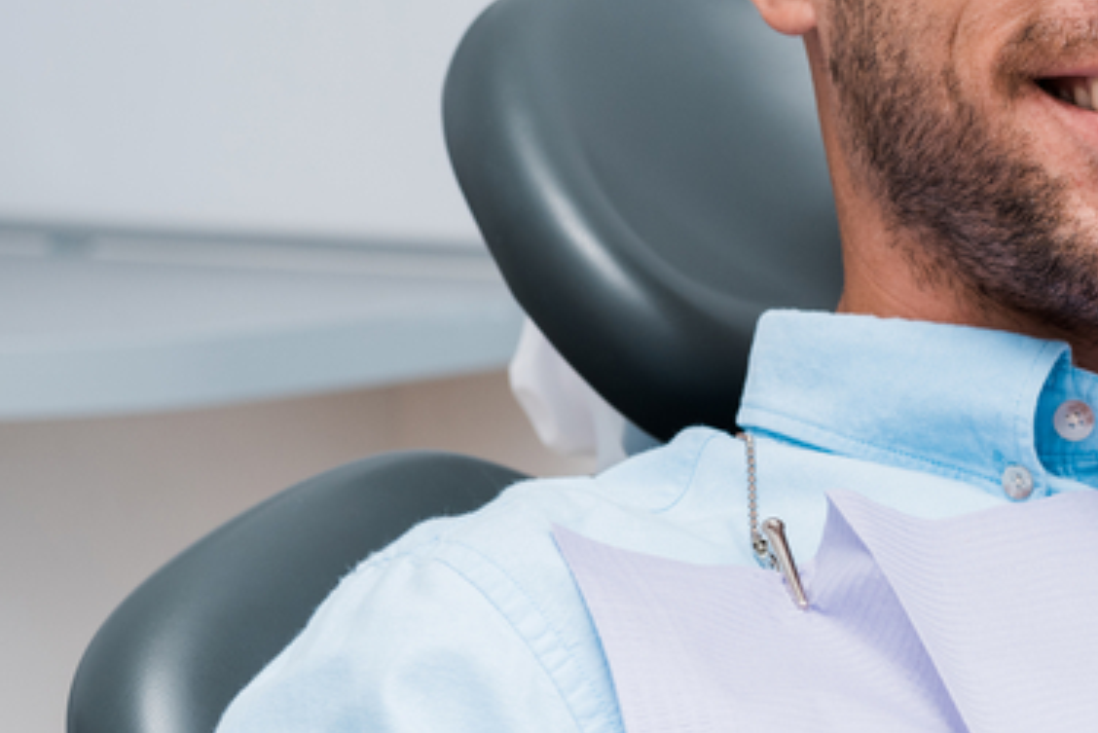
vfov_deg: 9.4
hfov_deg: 13.6
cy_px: 329
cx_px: 1359
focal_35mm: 146
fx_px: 4454
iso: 125
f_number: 5
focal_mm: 55
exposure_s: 1/160
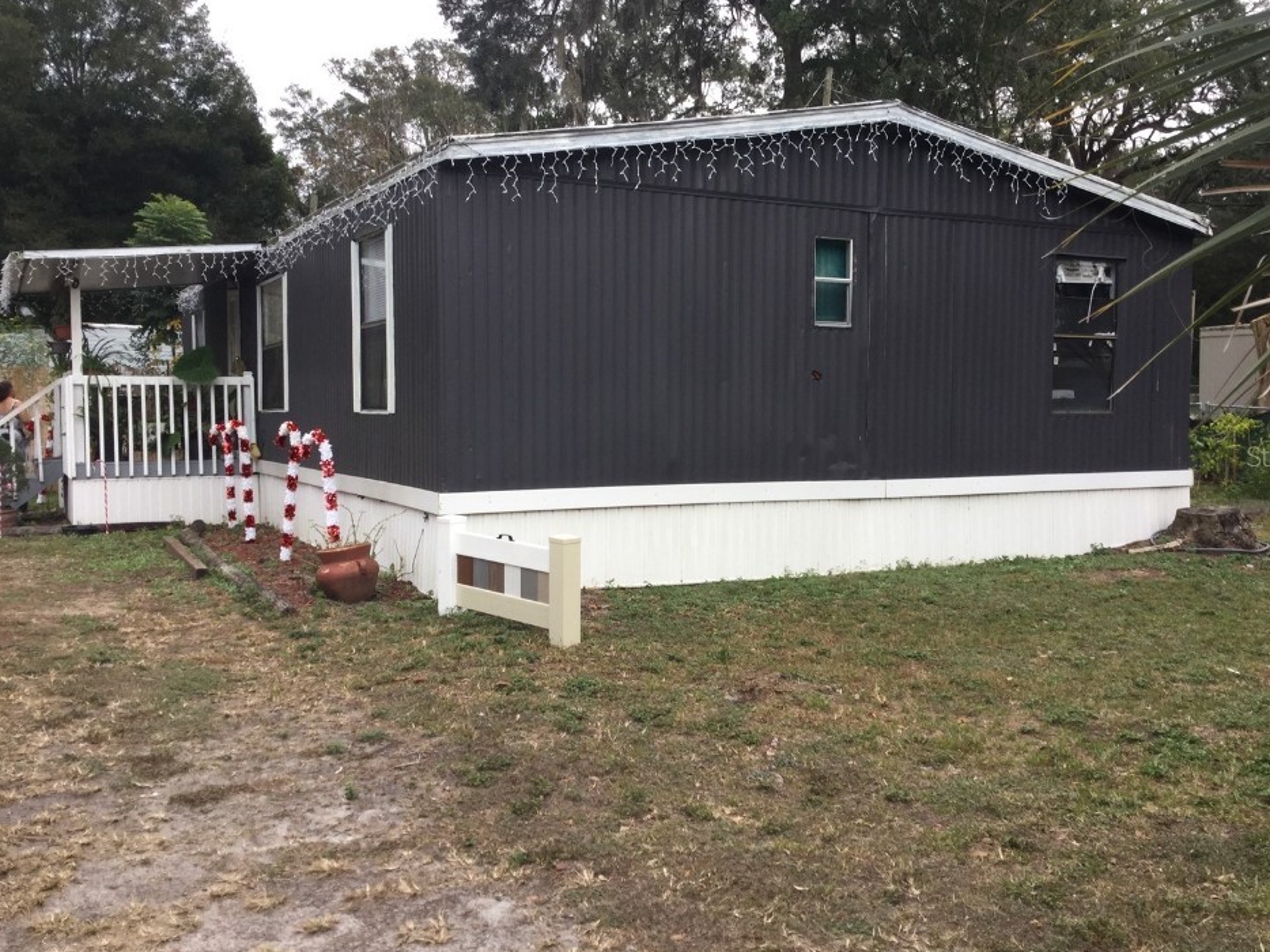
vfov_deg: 41.8
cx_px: 679
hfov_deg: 53.9
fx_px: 1247
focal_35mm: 34
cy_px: 456
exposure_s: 1/126
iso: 25
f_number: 2.4
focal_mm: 3.3
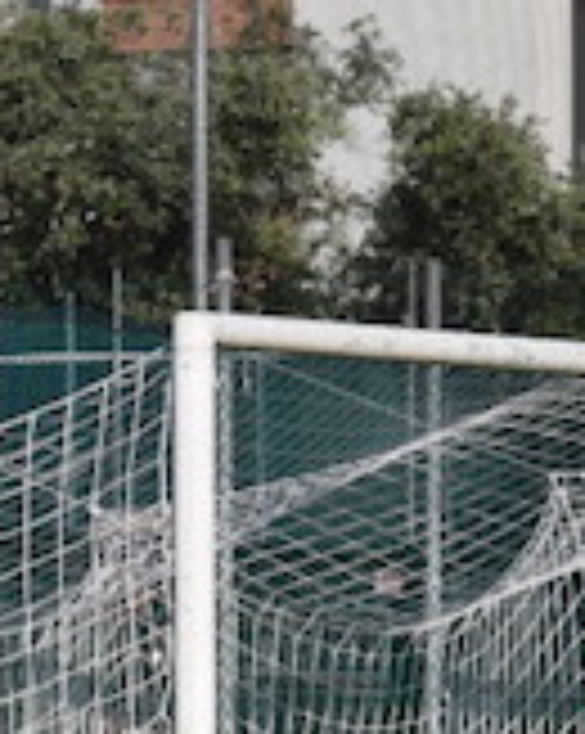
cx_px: -495
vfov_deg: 3.4
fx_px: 12164
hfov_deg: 2.7
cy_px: 858
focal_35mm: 561
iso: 400
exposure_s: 1/1600
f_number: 7.1
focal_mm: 100
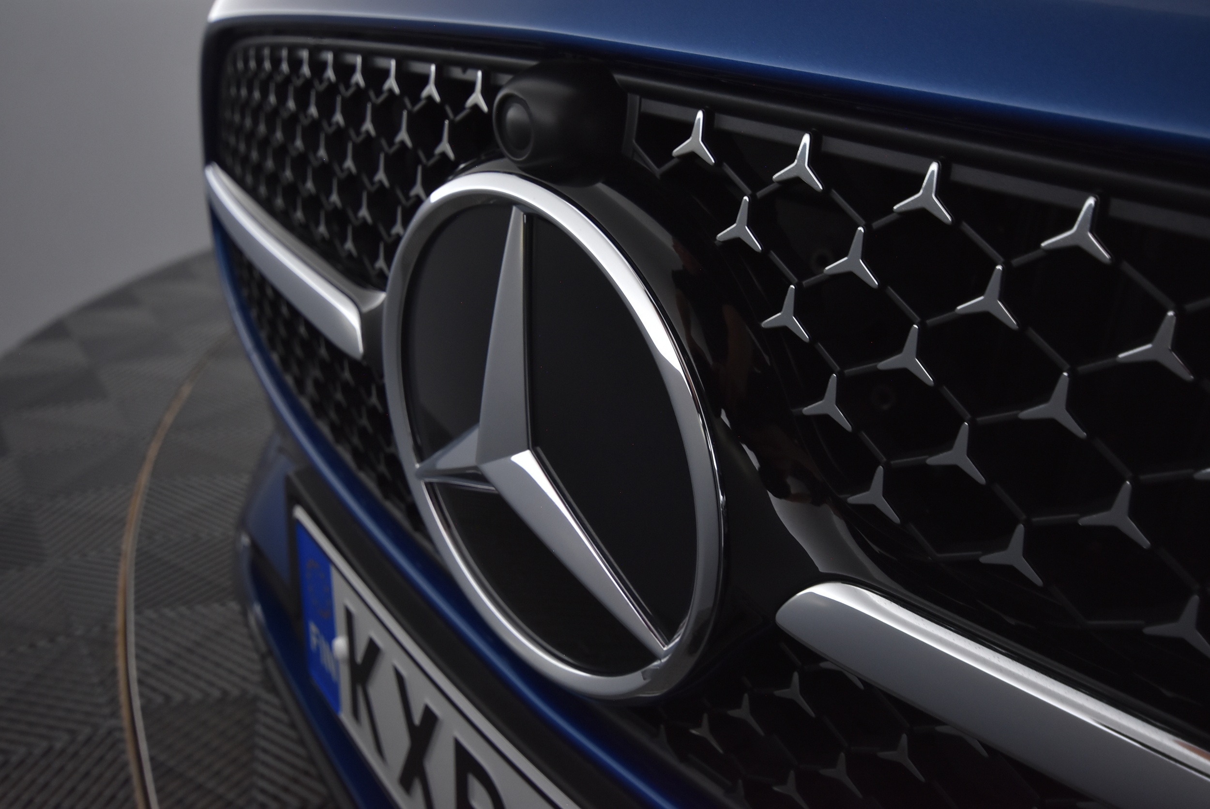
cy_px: 404
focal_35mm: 30
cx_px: 605
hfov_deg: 61.9
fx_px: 1009
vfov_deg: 43.7
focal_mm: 20
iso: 1000
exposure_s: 1/60
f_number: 5.6
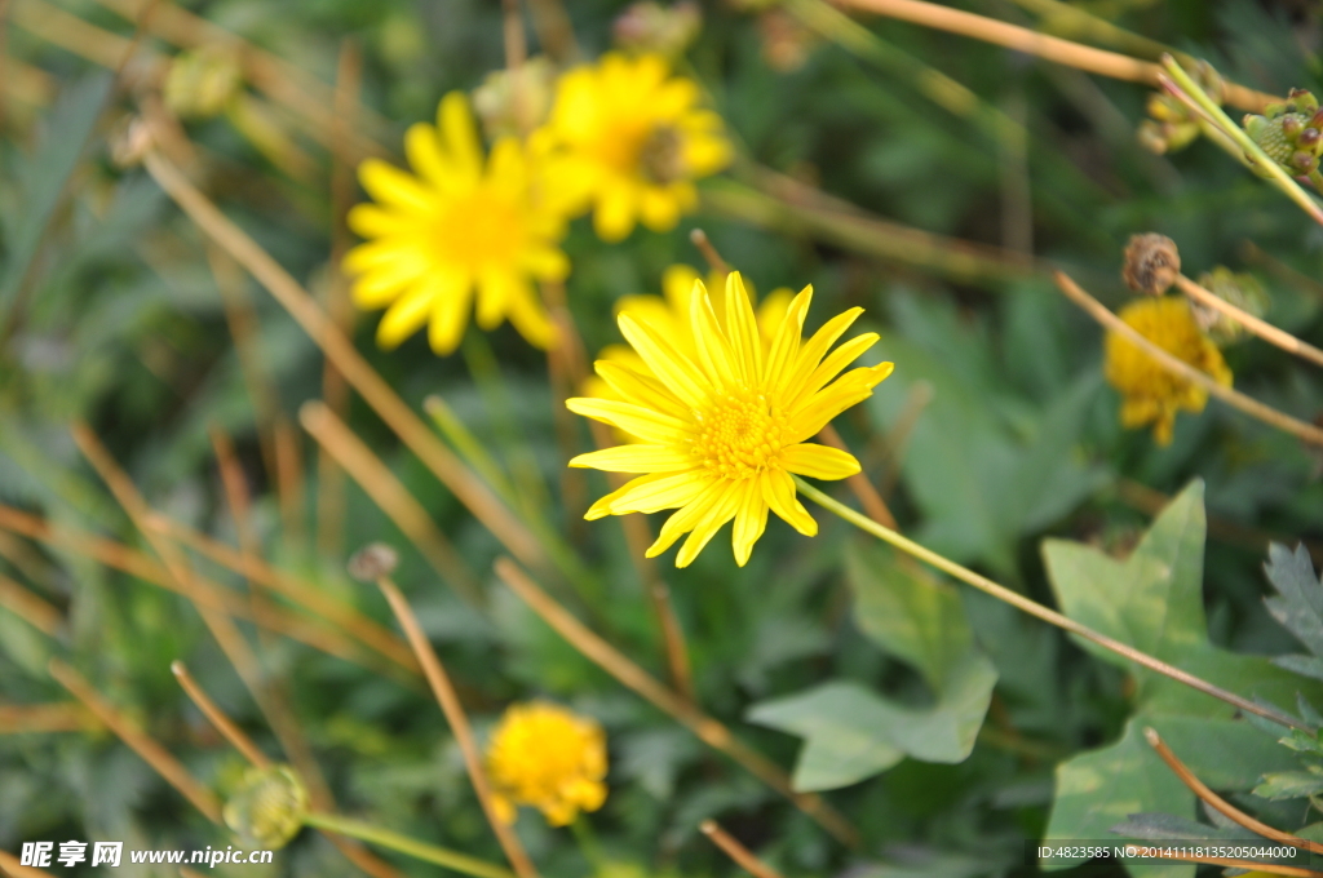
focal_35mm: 158
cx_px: 662
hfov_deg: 13.1
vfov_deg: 8.7
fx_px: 5781
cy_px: 439
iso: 200
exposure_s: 1/125
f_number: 5.6
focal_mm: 105
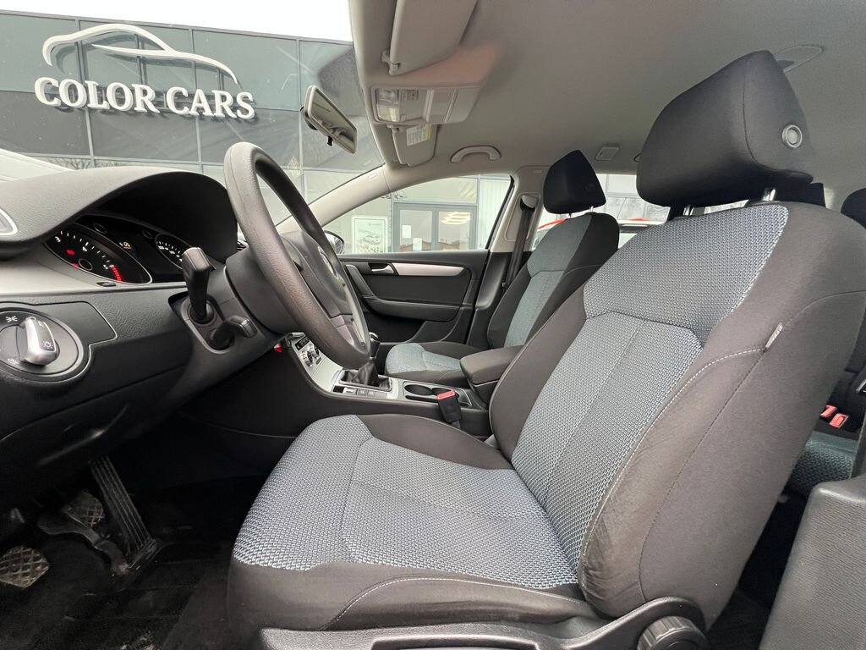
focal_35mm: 13
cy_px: 325
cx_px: 433
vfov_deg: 89.9
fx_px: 325
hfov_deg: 106.2
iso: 250
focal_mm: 1.57
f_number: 1.8
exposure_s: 1/99
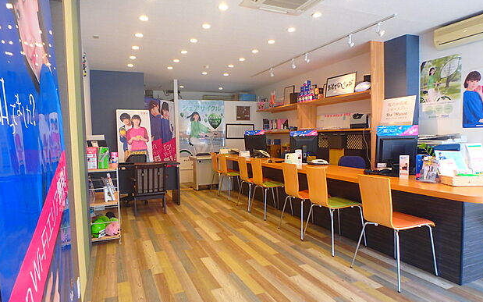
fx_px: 303
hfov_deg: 77.2
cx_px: 243
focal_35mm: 23
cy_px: 164
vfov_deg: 52.9
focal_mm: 3.7
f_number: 3.5
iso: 200
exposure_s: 1/30
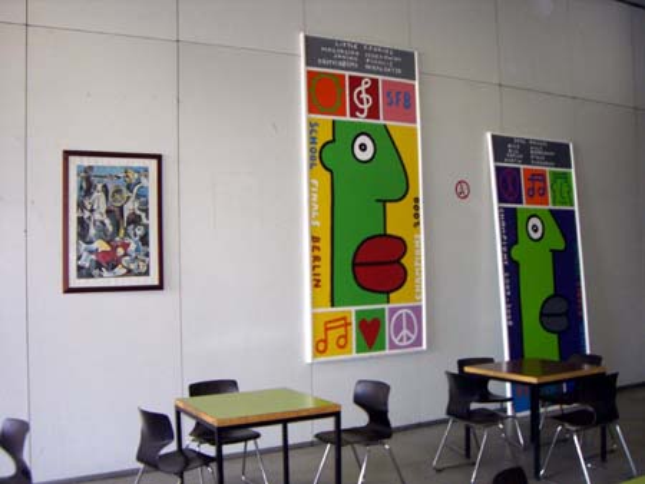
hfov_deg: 49.0
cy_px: 242
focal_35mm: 38
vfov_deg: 37.8
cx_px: 322
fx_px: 708
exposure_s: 1/60
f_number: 2.7
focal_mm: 6.2
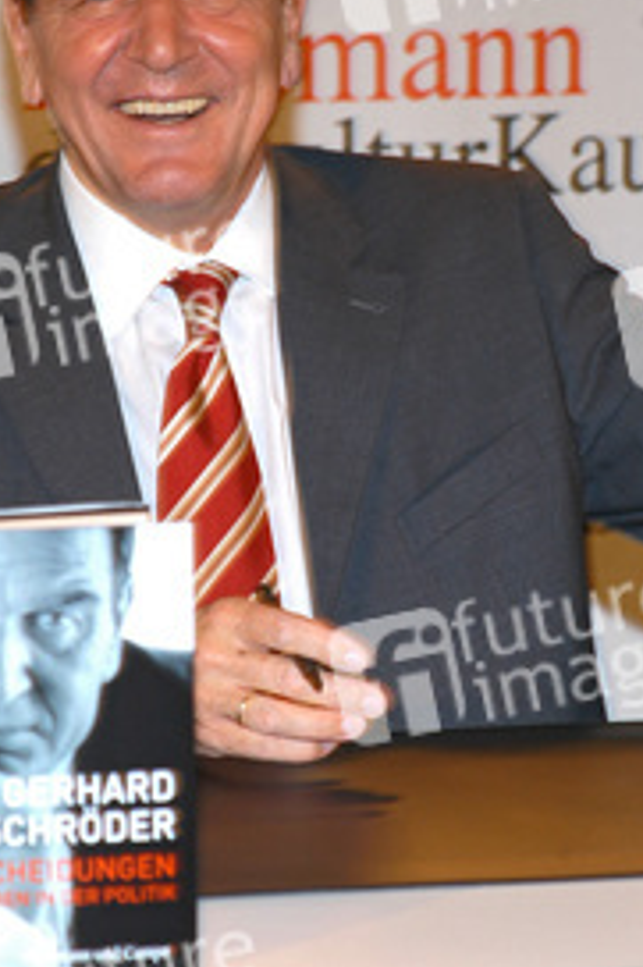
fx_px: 6625
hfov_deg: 5.6
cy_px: 484
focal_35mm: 247
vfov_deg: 8.3
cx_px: 188
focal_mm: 112
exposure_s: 1/60
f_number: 5.6
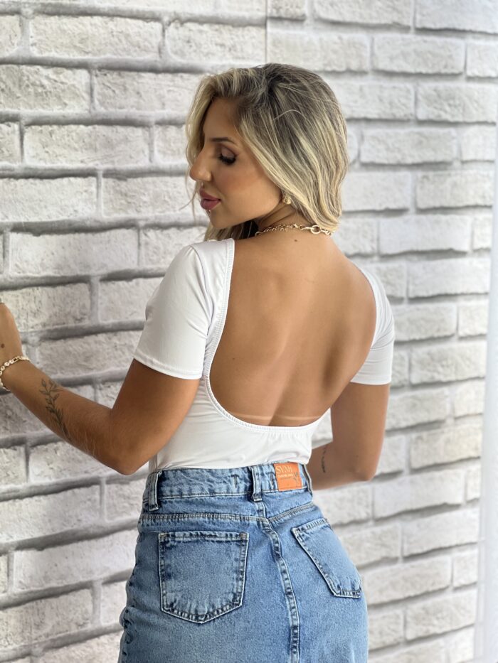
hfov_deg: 19.1
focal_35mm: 77
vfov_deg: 25.3
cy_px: 332
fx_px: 1477
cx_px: 249
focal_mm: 9
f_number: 2.8
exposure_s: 1/120
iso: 80
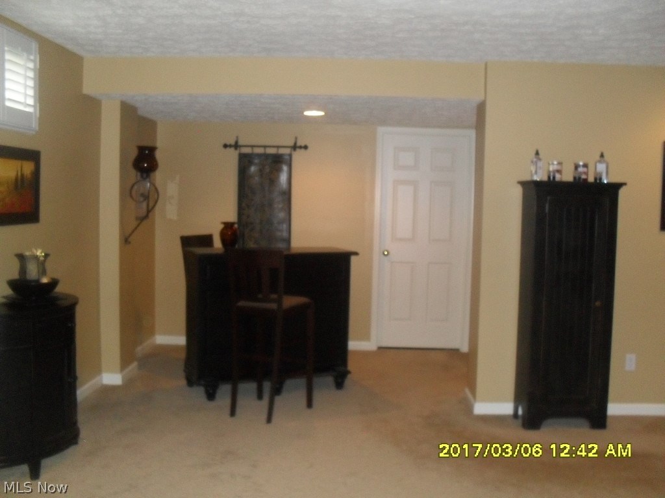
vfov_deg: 40.7
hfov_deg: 52.6
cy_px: 249
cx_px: 332
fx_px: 672
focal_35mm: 35
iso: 320
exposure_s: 1/45
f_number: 3.2
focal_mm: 6.3
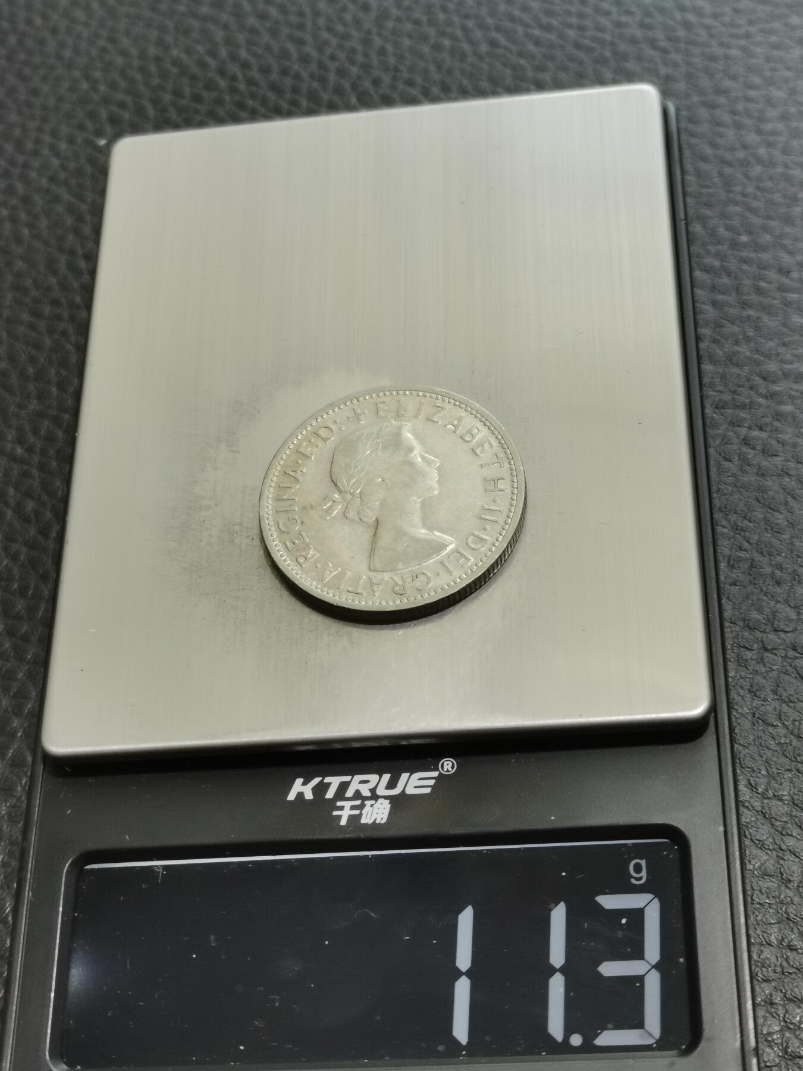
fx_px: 1794
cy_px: 536
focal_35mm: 58
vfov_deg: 33.2
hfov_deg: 25.2
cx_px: 402
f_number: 1.8
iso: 100
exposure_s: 1/120
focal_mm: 5.58
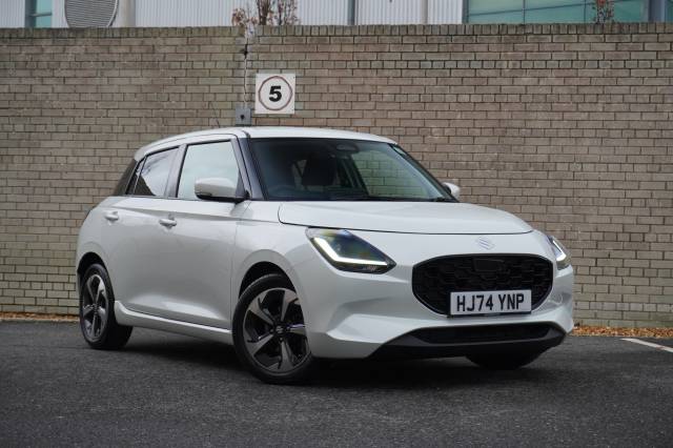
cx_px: 336
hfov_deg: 30.5
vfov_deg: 20.6
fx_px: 1233
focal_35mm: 66
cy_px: 224
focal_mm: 44
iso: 800
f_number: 5.6
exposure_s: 1/160
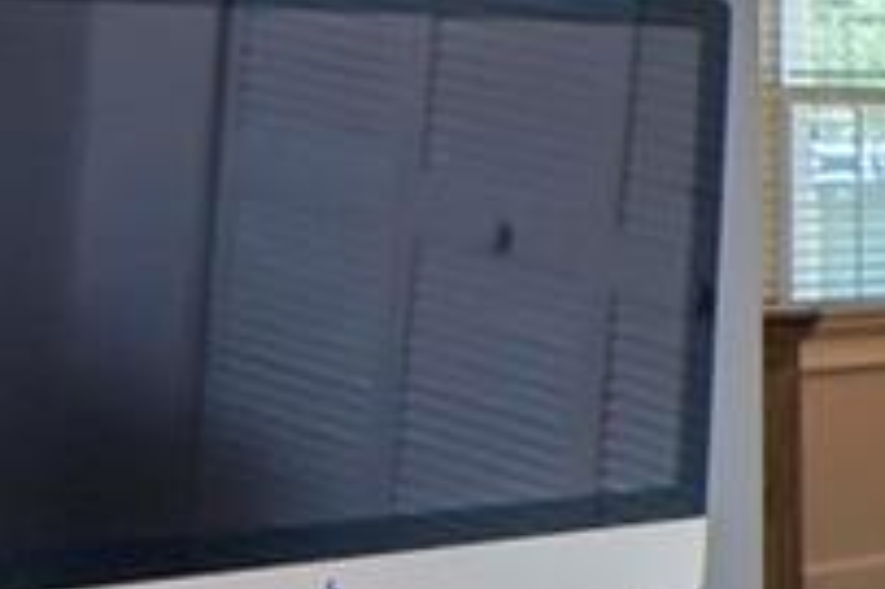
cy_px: 153
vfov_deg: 10.5
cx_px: 1739
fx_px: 3192
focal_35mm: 130
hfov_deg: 13.6
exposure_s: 1/160
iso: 400
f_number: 4
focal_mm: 11
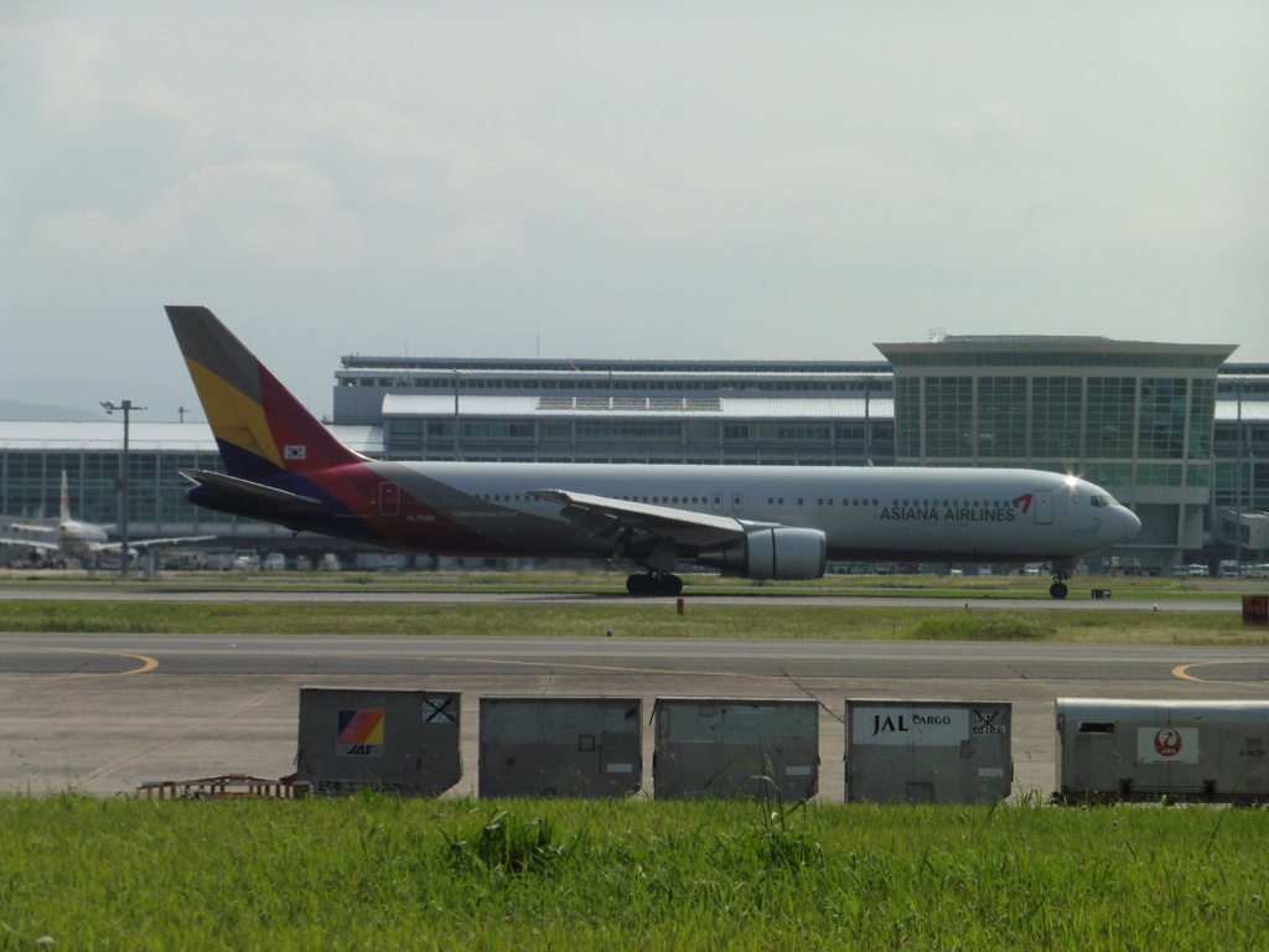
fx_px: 6855
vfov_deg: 7.9
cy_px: 476
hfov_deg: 10.6
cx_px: 634
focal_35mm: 187
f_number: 6.3
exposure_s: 1/1600
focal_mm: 33.3
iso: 200
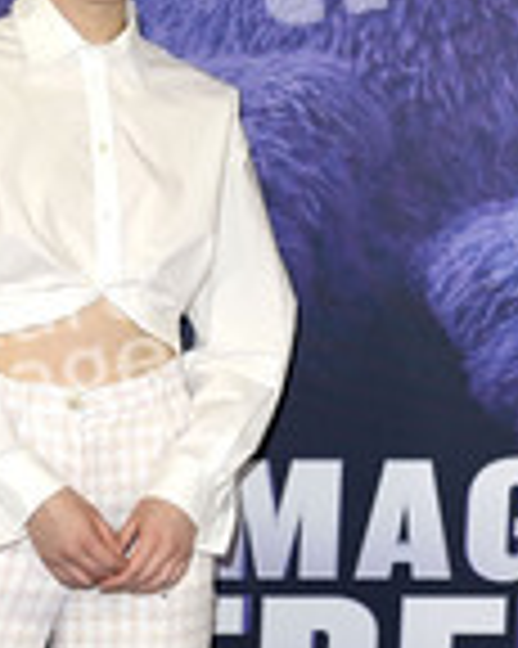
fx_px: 2743
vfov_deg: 13.4
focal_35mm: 143
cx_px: 68
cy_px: 594
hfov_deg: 10.7
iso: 320
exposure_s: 1/200
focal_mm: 55
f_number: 5.6
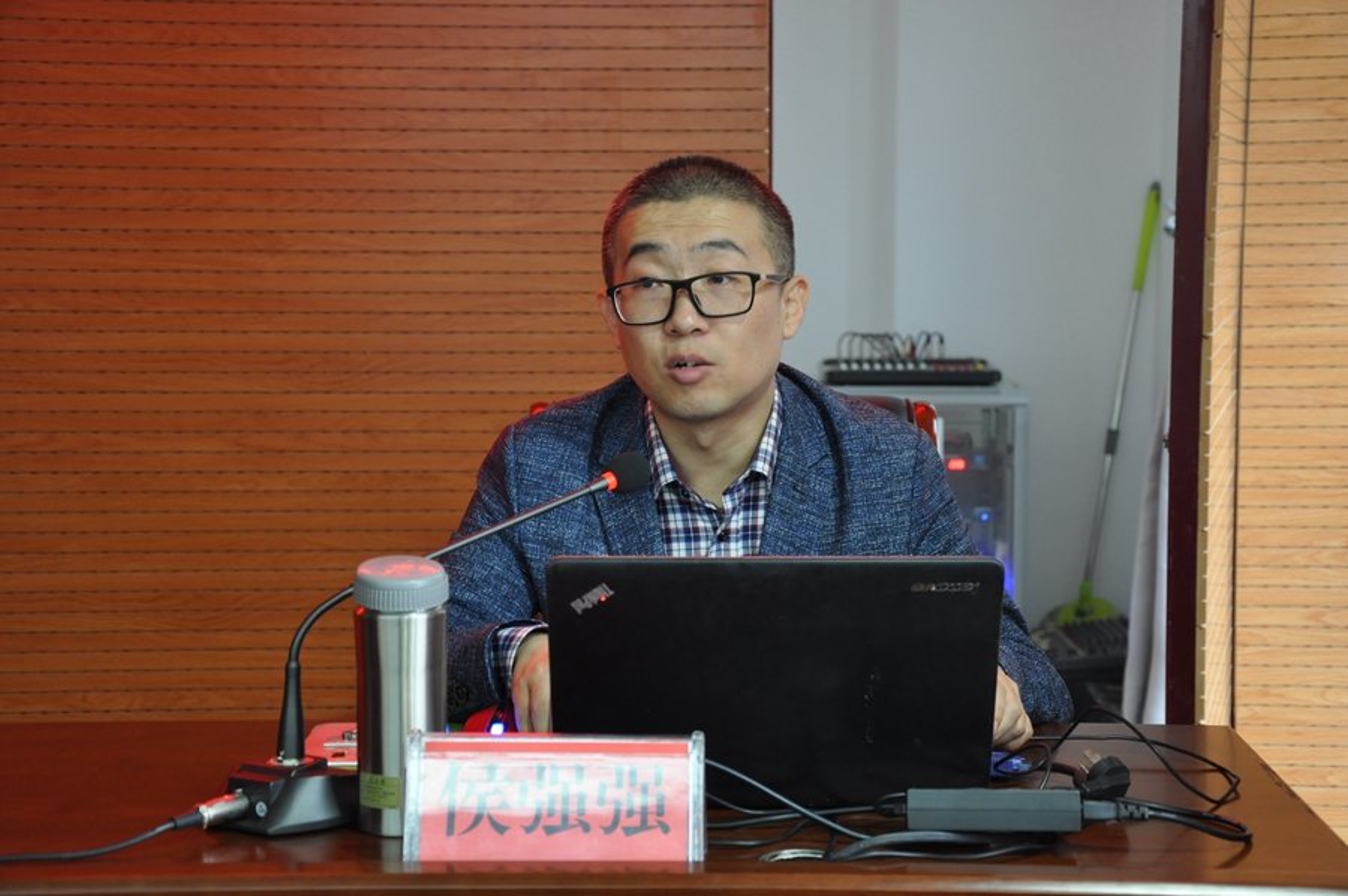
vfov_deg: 20.1
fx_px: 2525
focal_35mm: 68
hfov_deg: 29.9
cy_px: 448
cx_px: 674
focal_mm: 45
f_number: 4.8
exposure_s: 1/13
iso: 800
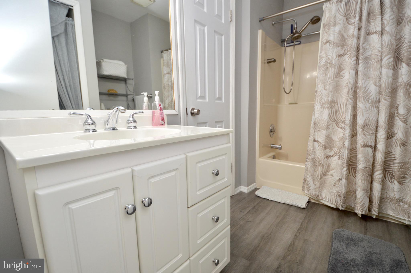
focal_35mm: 15
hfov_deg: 100.4
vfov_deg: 77.2
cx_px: 206
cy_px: 136
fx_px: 171
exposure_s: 1/60
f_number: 4
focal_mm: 10
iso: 400
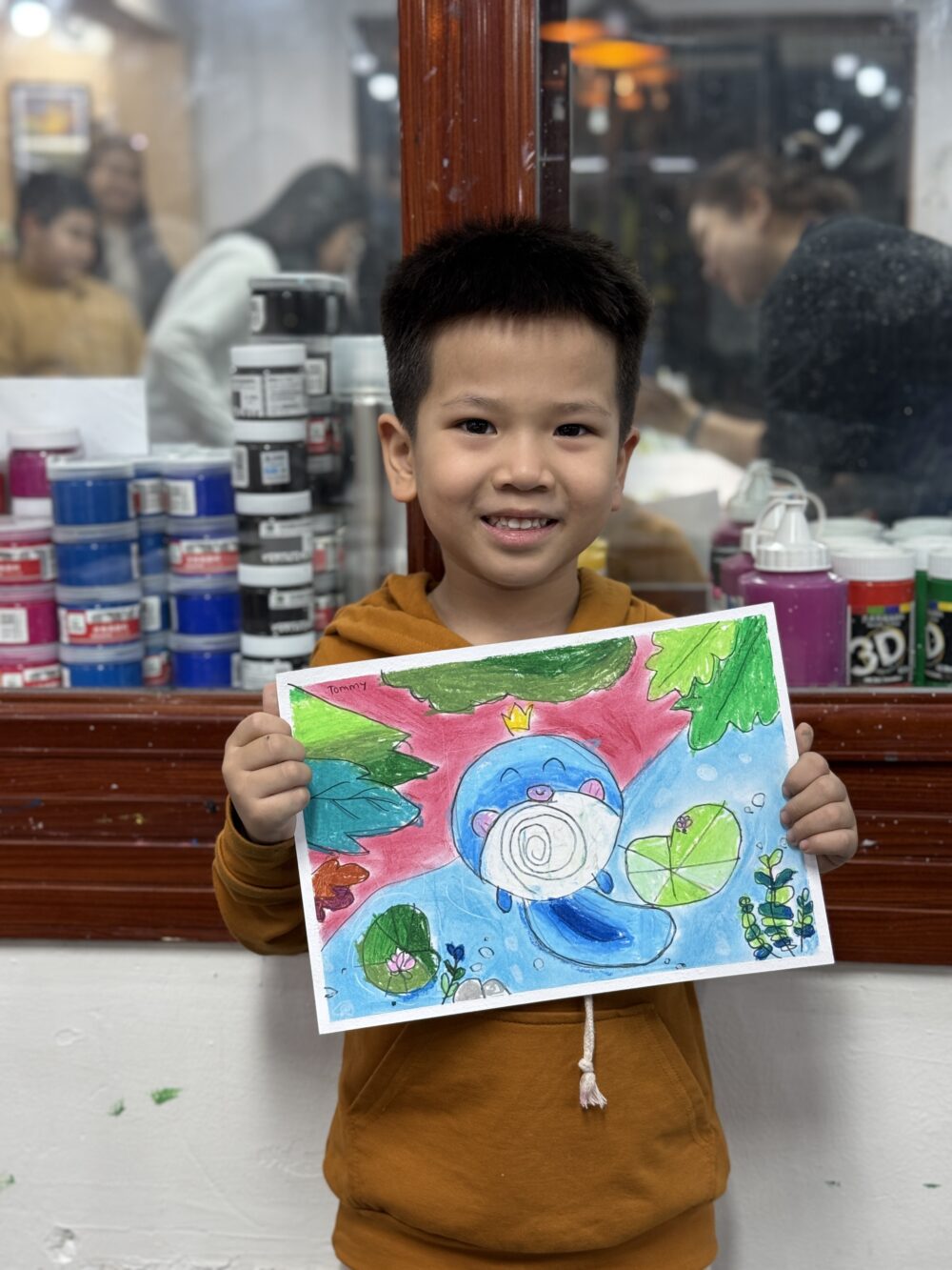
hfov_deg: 30.3
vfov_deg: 39.7
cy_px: 635
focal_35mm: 48
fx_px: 1760
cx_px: 476
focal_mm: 6.76
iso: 64
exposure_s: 1/50
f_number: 1.78
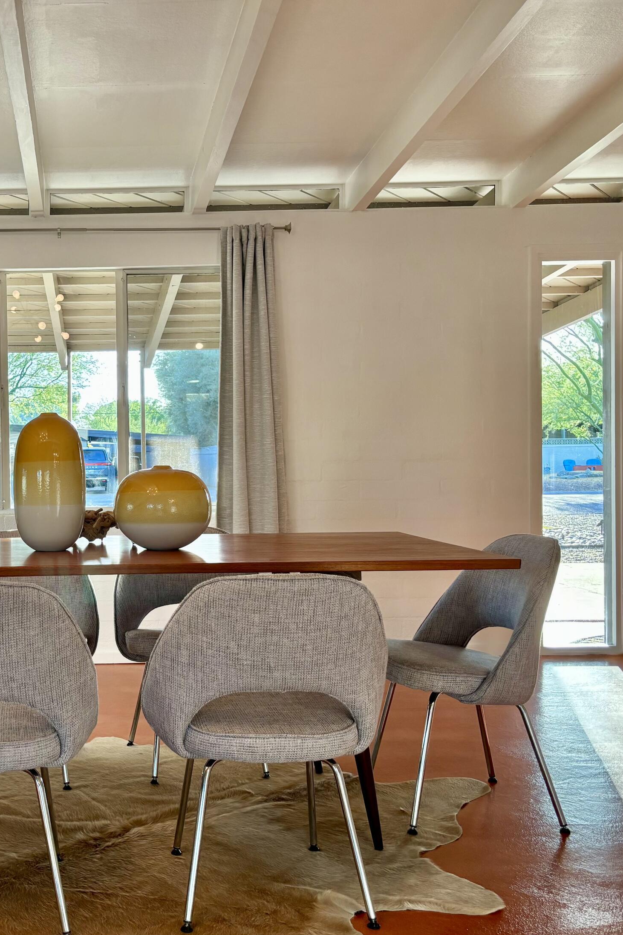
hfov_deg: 34.6
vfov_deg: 51.9
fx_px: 960
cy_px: 472
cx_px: 104
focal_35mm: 37
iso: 80
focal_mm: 5.96
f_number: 1.6
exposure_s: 1/120
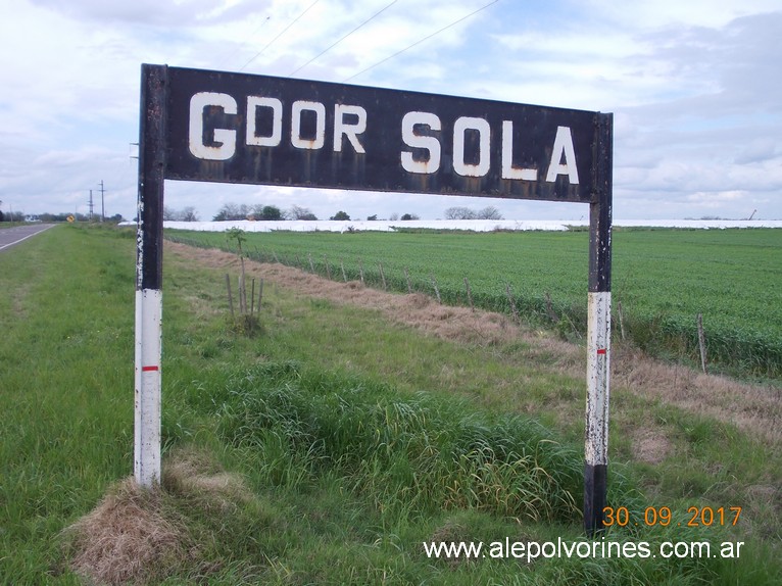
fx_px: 858
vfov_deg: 37.7
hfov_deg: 49.0
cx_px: 391
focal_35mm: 38
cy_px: 293
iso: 80
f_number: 6.2
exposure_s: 1/125
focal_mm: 5.3
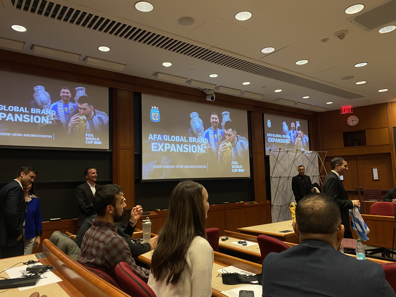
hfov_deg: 67.3
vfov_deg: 53.1
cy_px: 148
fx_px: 297
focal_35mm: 26
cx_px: 198
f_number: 1.8
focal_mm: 4.25
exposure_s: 1/60
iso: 125
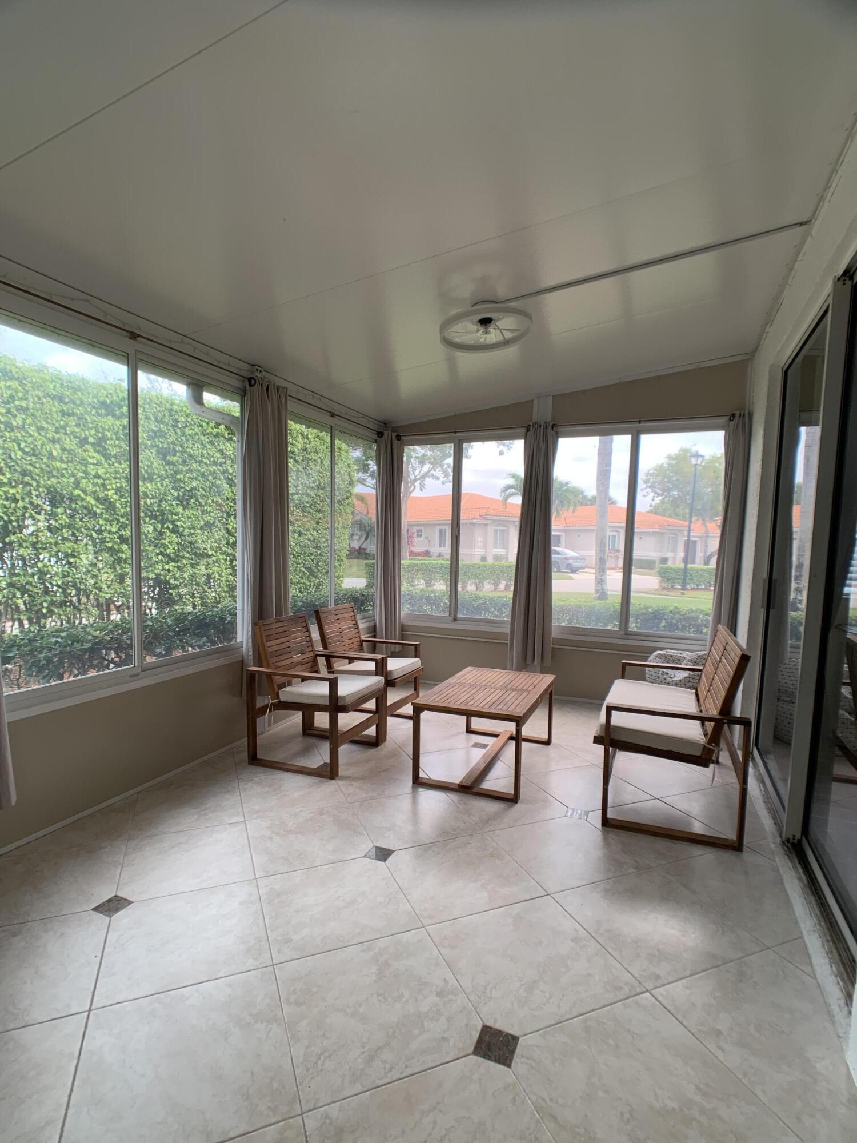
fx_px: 858
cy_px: 572
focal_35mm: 26
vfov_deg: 67.3
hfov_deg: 53.1
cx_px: 428
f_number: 1.8
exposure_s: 1/60
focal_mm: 4.25
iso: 50
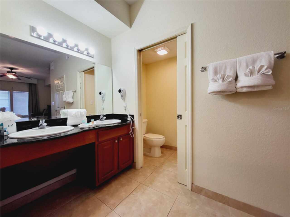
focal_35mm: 13
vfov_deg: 89.9
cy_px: 108
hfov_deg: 106.2
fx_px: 109
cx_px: 145
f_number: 2.2
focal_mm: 1.74
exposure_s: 1/60
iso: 125
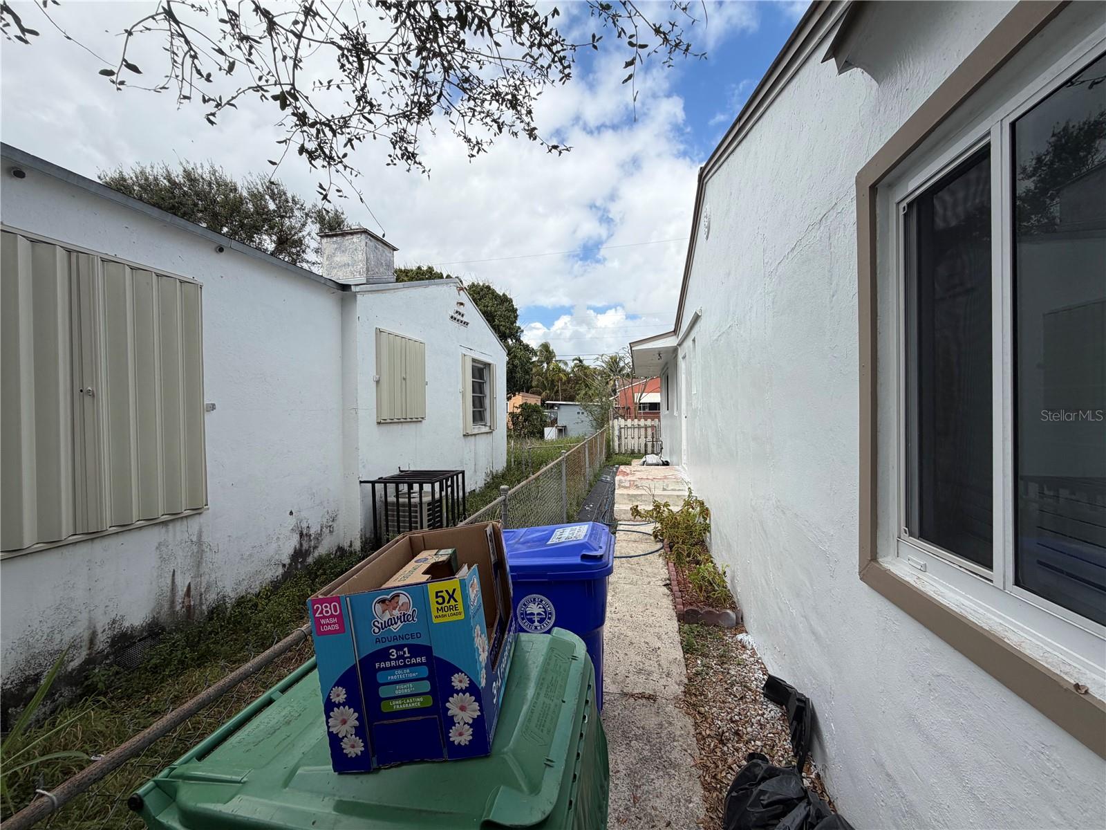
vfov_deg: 85.7
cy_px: 415
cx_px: 553
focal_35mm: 14
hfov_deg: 102.1
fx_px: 447
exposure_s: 1/789
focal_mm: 2.22
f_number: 2.2
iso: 20
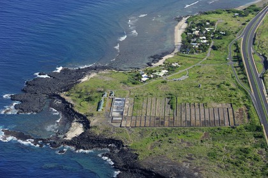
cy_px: 89
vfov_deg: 12.5
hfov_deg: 18.6
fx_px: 819
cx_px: 134
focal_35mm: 110
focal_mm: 110
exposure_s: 1/1250
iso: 800
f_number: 8
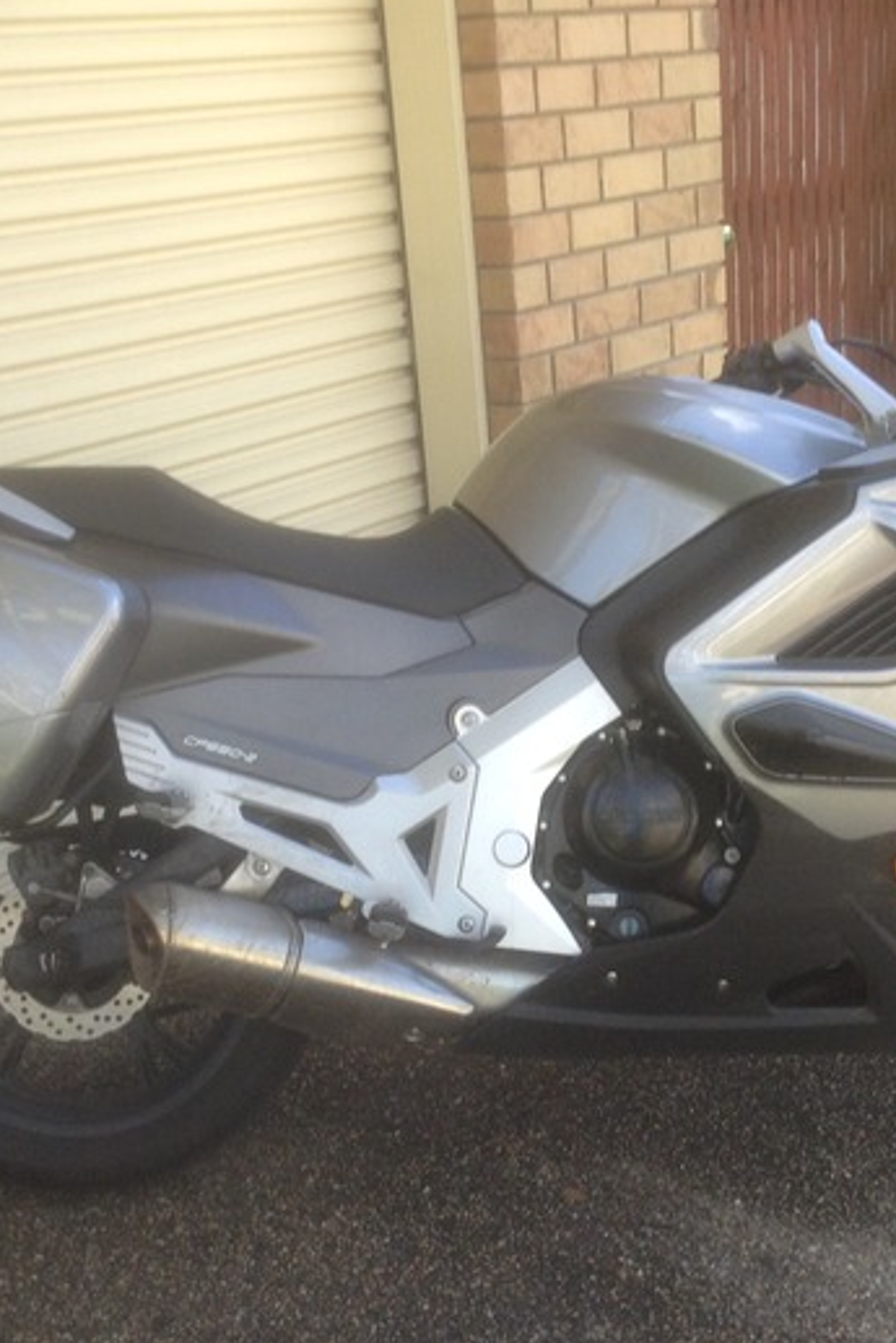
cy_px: 743
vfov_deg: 37.5
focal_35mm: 53
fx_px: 1977
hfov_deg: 25.5
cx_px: 556
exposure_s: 1/120
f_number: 2.4
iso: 40
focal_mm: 3.3
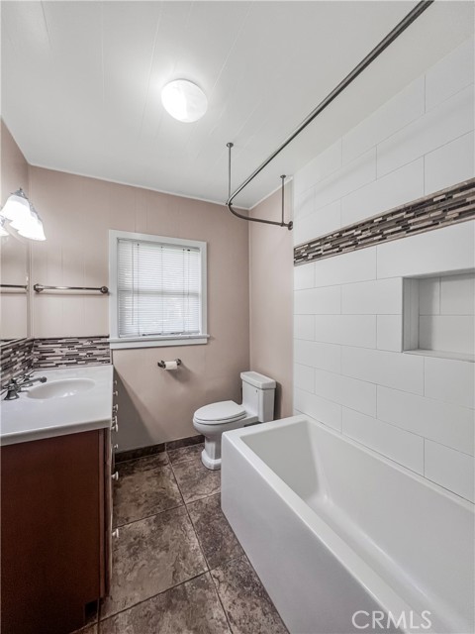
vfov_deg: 106.2
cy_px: 317
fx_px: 238
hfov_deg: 89.9
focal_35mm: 13
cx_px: 238
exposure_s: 1/120
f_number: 1.8
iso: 100
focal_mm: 1.57
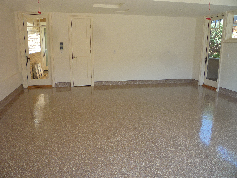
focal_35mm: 30
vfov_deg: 46.8
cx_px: 118
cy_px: 89
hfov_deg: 60.0
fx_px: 205
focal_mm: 5.2
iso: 100
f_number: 3.5
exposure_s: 1/100
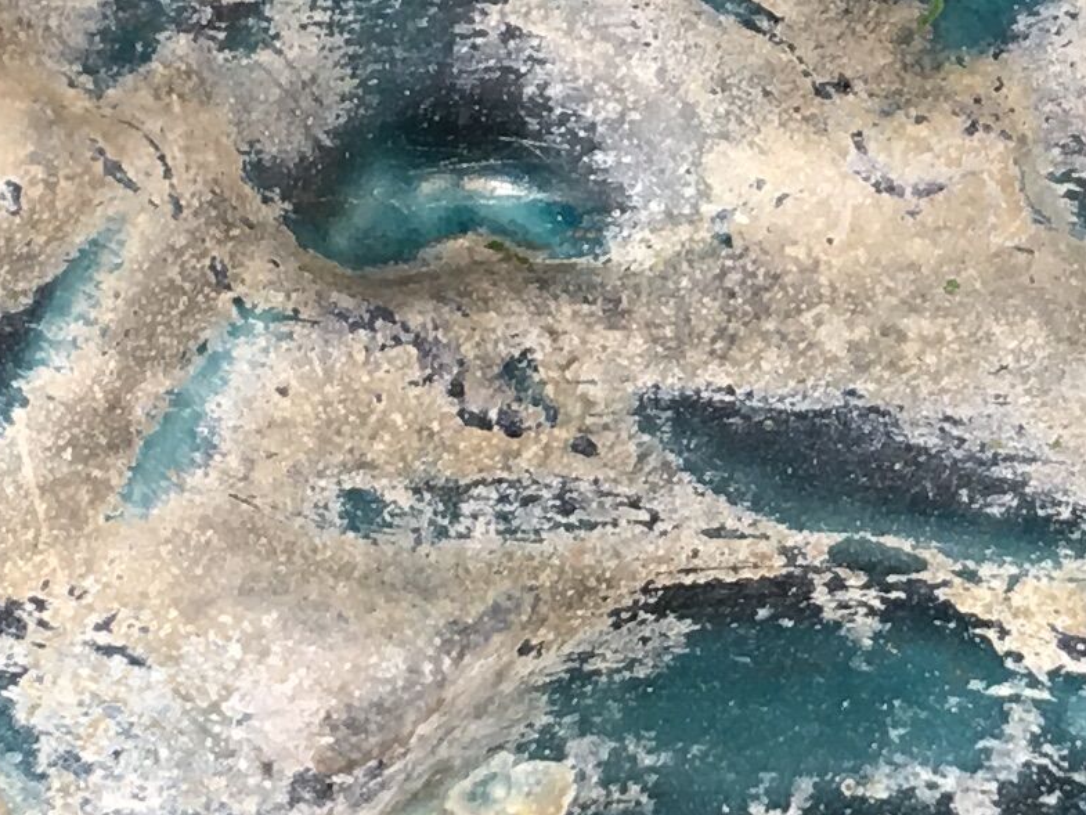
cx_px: 891
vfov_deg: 9.9
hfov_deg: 13.2
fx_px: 4675
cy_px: 252
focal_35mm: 149
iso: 25
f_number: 2.2
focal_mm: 4.15
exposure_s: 1/33
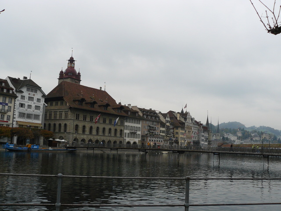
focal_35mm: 36
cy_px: 106
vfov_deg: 39.7
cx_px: 140
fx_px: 292
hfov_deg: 51.4
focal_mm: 6
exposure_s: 1/125
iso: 100
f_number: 4
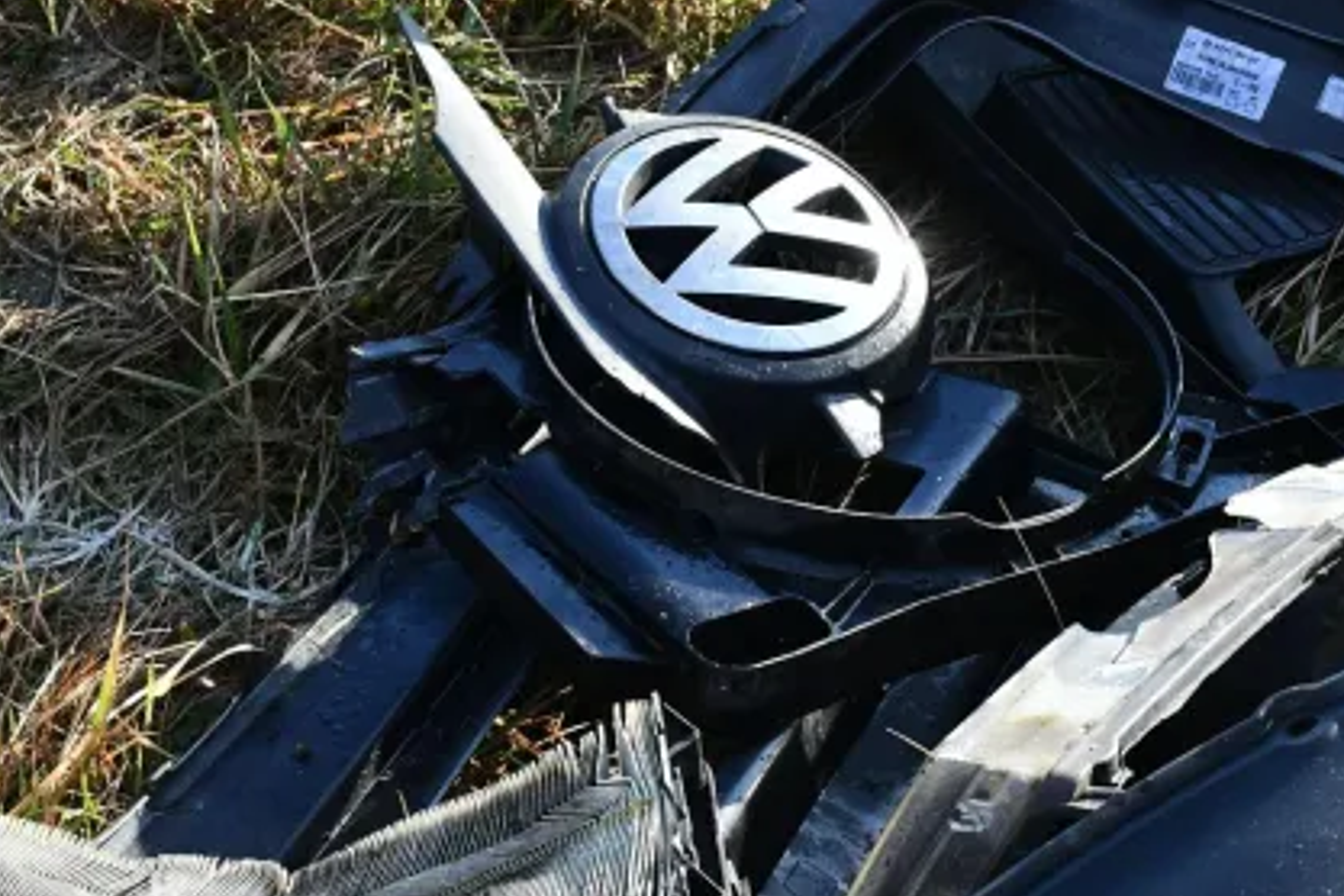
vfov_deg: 13.1
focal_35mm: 104
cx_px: 719
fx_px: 3882
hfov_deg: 19.6
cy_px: 617
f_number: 14
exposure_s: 1/800
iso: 3200
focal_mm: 38
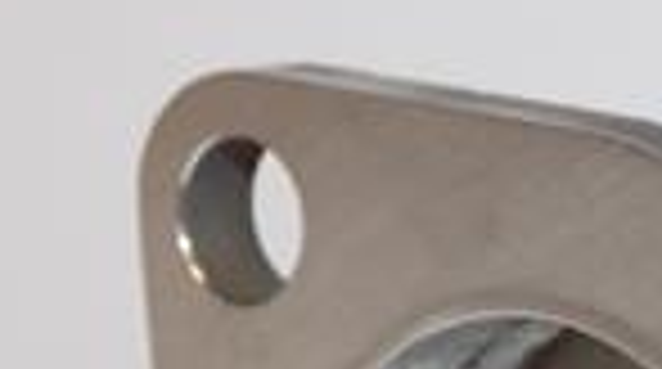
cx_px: 802
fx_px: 3486
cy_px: 641
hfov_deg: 10.7
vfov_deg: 6.0
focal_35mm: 199
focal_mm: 11.5
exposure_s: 1/30
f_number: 4.1
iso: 250
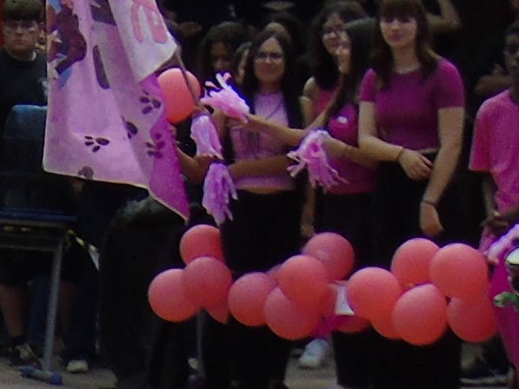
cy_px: 208
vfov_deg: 5.6
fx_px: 4003
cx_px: -644
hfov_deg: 7.1
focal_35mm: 267
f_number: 3.9
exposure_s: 1/500
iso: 80
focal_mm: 7.1
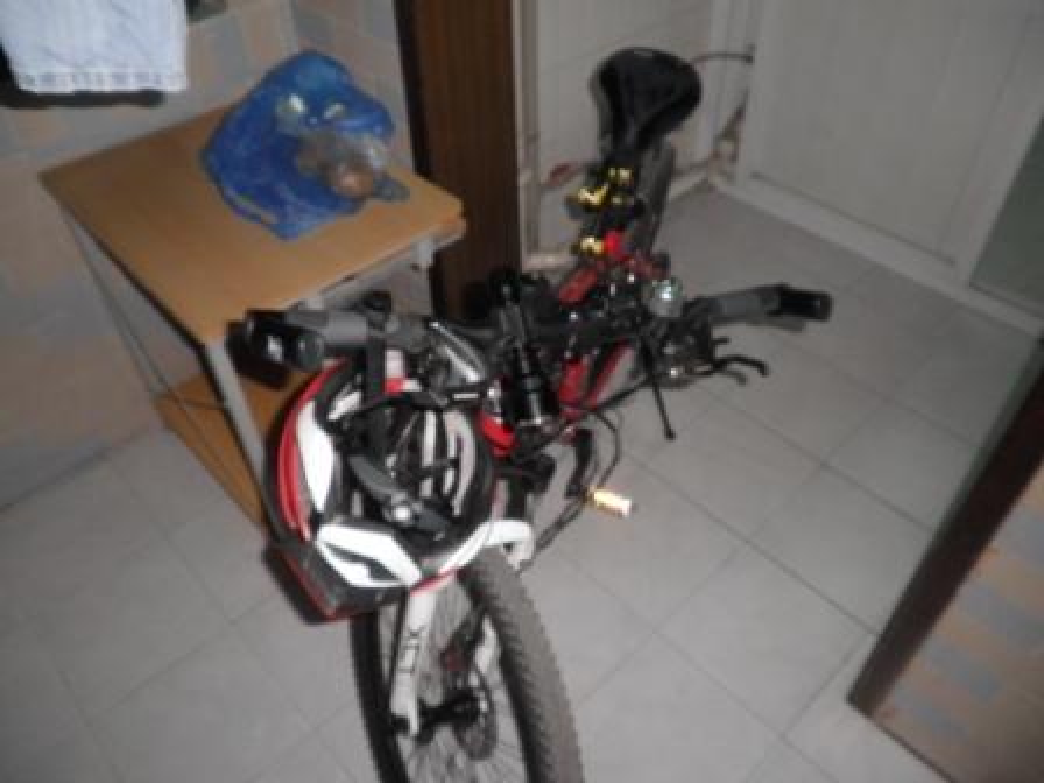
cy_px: 392
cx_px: 522
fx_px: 784
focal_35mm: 26
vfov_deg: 53.1
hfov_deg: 67.3
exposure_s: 1/30
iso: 160
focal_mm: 4.65
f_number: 2.6
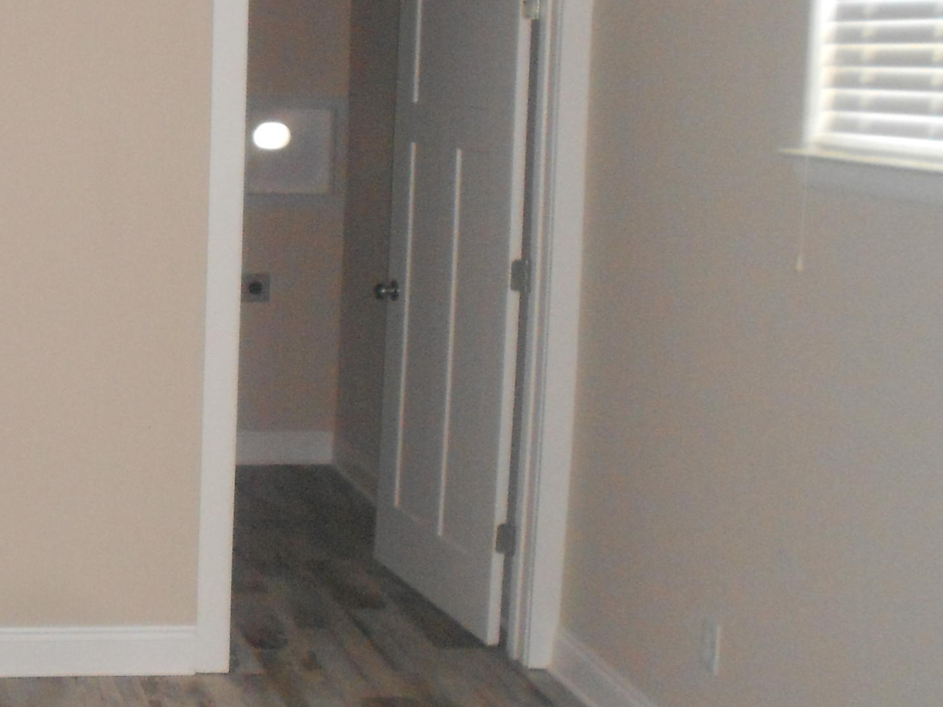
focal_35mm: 61
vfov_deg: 24.0
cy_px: 256
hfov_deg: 29.4
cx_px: -20
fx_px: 1662
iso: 400
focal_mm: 5.1
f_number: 3.4
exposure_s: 1/25
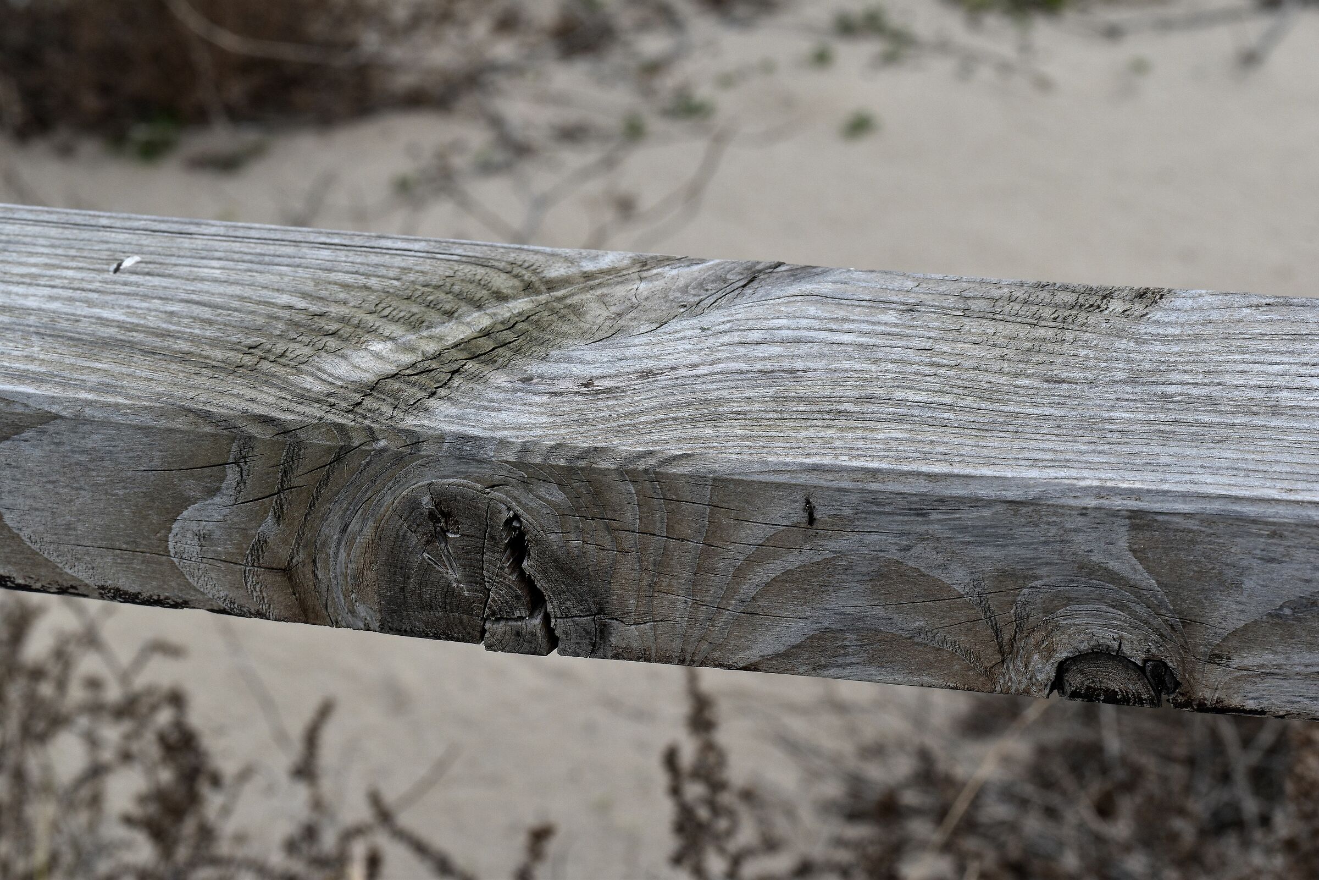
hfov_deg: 22.6
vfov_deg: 15.2
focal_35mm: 90
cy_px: 440
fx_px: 3297
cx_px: 660
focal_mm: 60
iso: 200
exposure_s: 1/125
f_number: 13
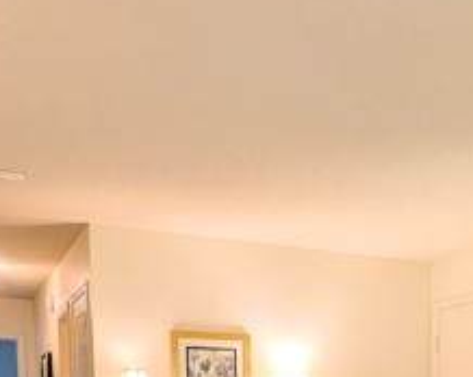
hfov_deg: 33.0
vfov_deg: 23.4
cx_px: 395
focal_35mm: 55
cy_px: 526
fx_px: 769
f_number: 1.95
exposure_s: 1/60
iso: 159
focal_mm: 2.23
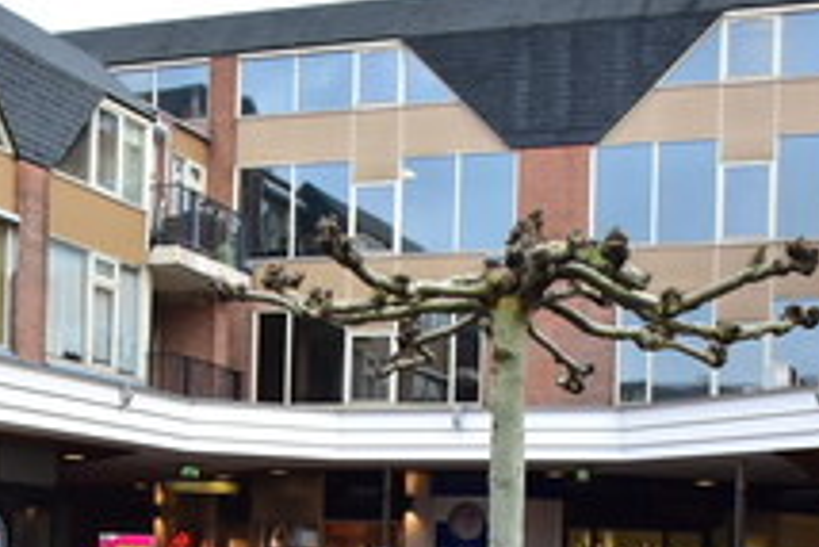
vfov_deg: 18.3
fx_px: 1625
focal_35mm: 71
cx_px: 310
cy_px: 631
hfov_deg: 28.2
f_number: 4.5
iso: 1000
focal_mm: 17
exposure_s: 1/1000
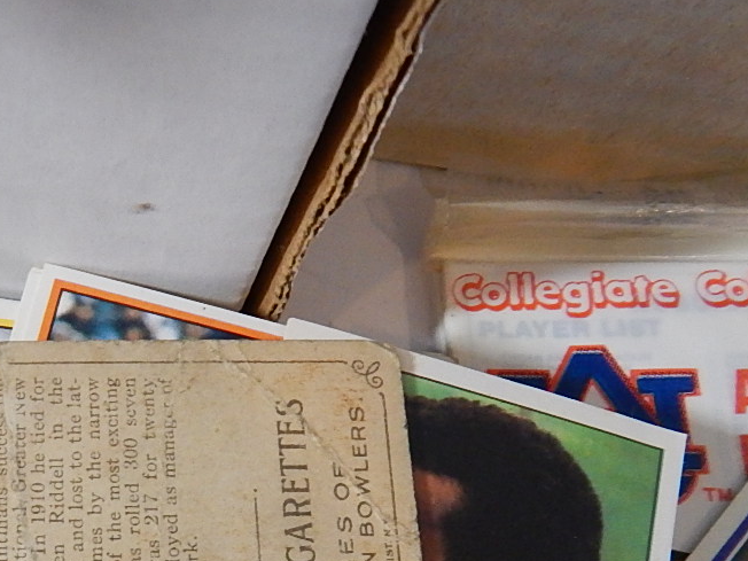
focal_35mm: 54
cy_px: 584
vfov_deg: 25.5
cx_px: 22
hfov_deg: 33.0
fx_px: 1167
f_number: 3
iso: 400
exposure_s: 1/60
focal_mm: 4
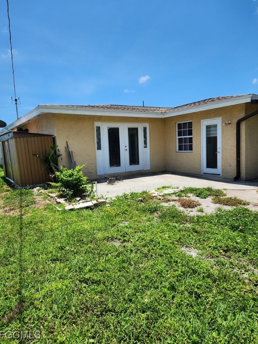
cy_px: 166
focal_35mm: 24
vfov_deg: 71.6
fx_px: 239
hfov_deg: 56.8
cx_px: 131
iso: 20
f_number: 1.8
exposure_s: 1/2043
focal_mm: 5.4
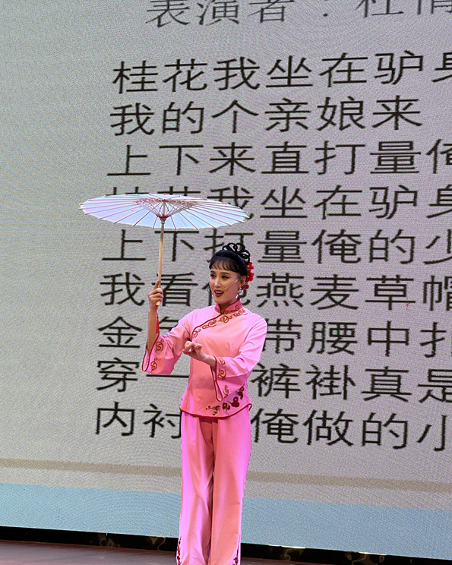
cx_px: 212
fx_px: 1689
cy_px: 283
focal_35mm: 101
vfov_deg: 19.0
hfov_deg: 15.2
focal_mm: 9
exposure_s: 1/120
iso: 64
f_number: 2.8
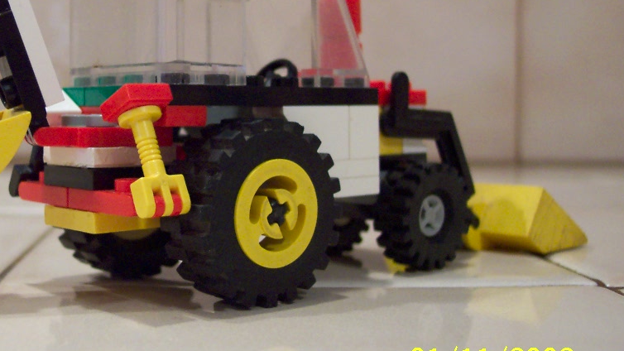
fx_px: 943
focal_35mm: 57
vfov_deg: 21.0
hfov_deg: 36.3
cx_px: 221
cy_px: 114
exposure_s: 1/30
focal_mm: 8
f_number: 2.8
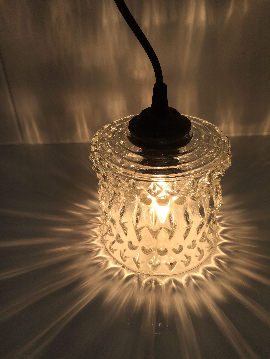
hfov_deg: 48.2
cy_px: 180
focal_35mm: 29
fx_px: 302
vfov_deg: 61.7
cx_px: 135
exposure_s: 1/1026
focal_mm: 4.15
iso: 32
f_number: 2.2
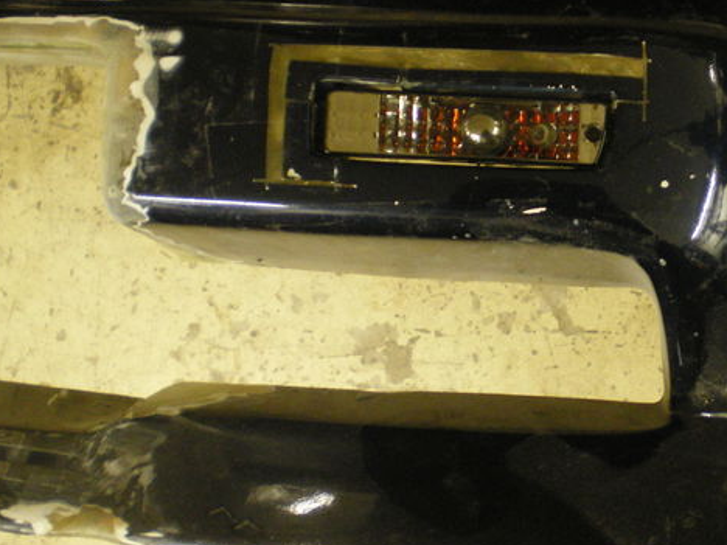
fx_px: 1092
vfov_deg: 27.9
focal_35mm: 52
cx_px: 480
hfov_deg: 36.5
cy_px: 207
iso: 400
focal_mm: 6.3
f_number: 3.1
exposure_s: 1/20
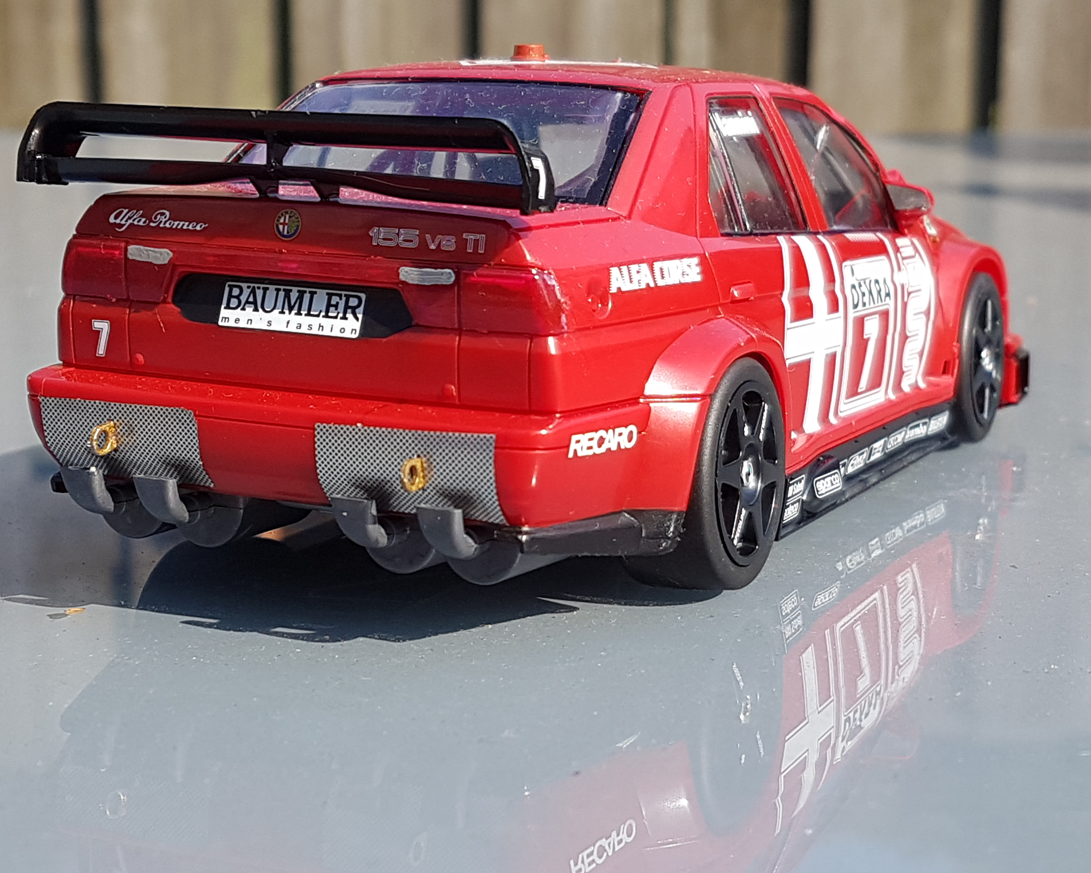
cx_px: 551
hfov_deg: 62.2
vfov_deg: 51.5
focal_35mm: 28
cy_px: 422
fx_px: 904
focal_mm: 4.2
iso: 40
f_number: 1.7
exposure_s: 1/1388
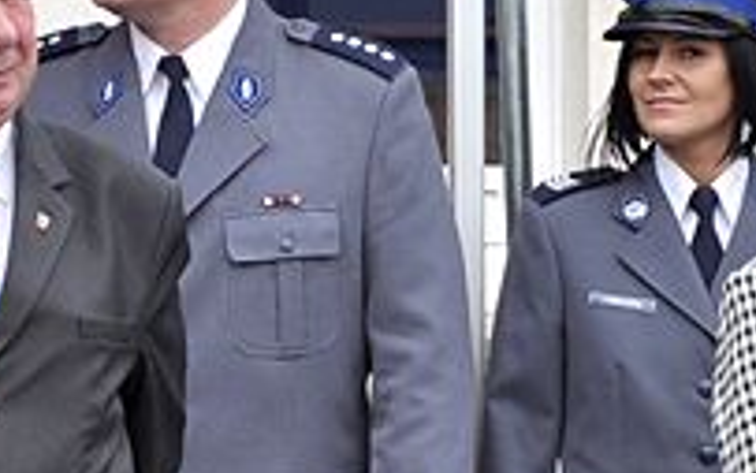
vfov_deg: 3.3
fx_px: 8182
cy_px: 676
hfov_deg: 5.3
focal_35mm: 397
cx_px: 994
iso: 500
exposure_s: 1/500
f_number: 5.6
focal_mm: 62
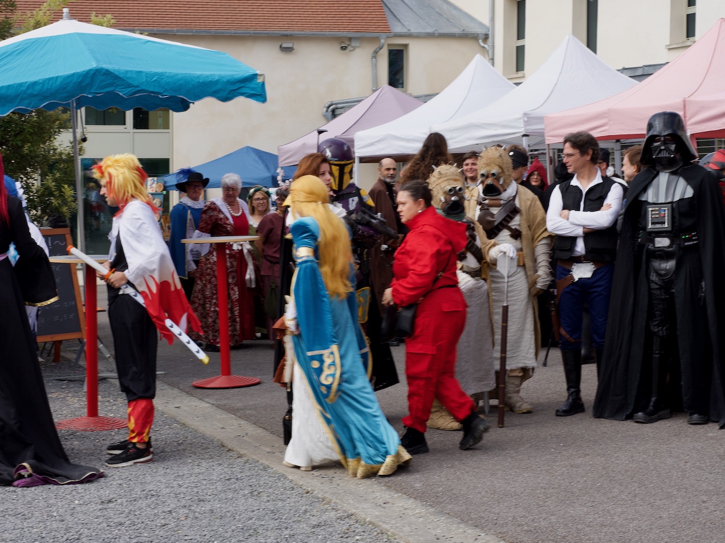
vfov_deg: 19.4
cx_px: 341
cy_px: 206
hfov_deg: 25.7
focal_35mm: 76
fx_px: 1592
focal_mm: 50
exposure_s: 1/100
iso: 100
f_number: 10
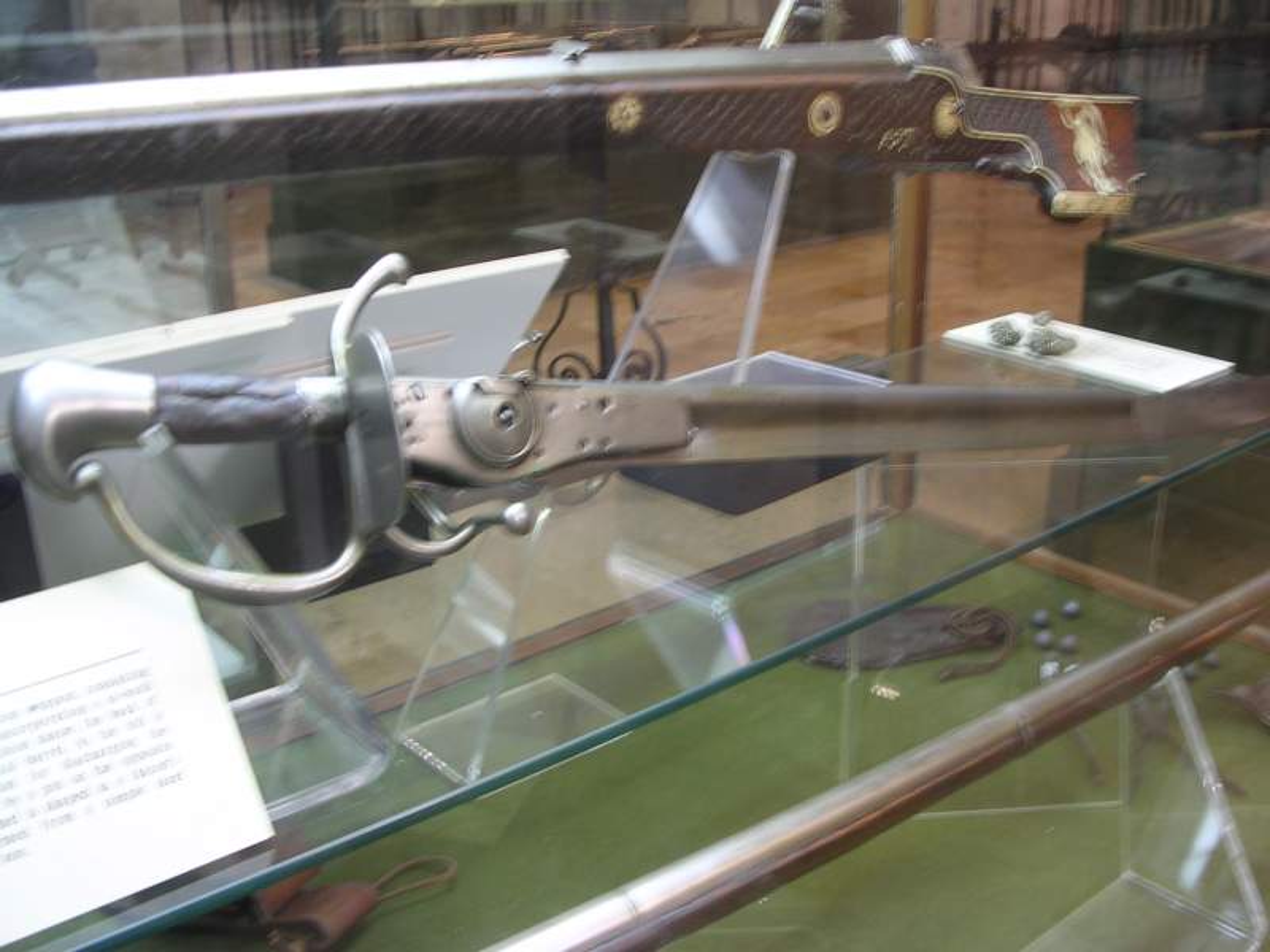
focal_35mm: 38
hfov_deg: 49.0
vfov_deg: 37.7
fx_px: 1394
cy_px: 476
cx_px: 635
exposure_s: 1/3.8
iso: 100
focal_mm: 5.8
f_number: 2.8
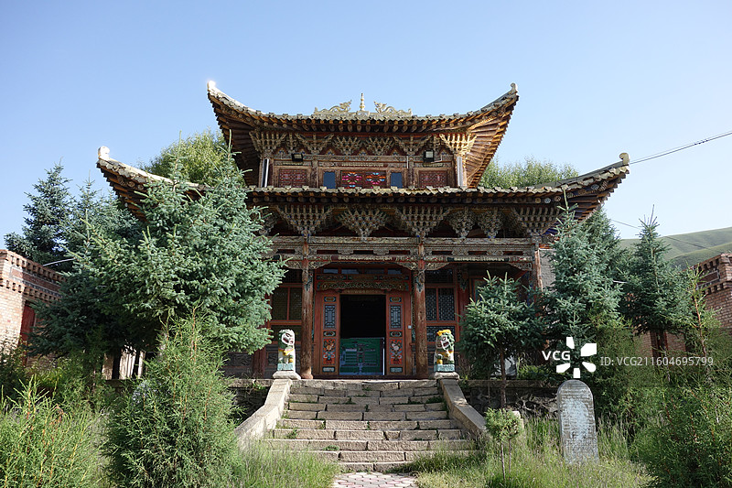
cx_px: 366
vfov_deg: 46.4
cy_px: 244
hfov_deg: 65.5
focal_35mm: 28
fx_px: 569
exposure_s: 1/250
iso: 125
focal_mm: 10.4
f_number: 5.6
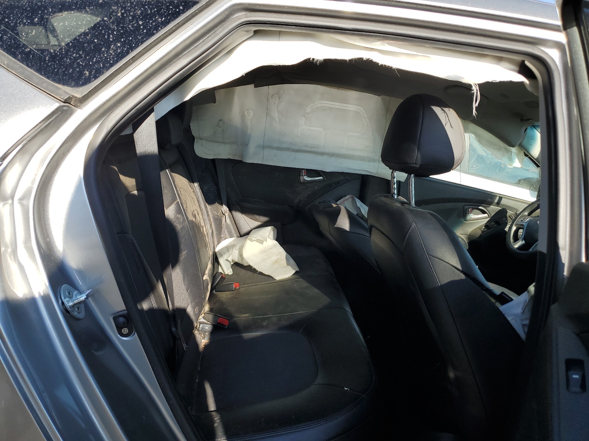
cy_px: 220
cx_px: 294
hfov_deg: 67.3
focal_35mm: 26
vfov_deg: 53.1
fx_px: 442
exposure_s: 1/1111
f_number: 1.5
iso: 50
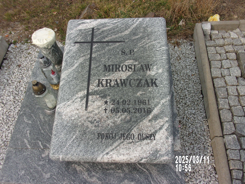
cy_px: 92
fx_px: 198
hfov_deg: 63.4
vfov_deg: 49.7
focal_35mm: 28
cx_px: 122
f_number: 10.8
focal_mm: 5.1
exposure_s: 1/75
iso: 80
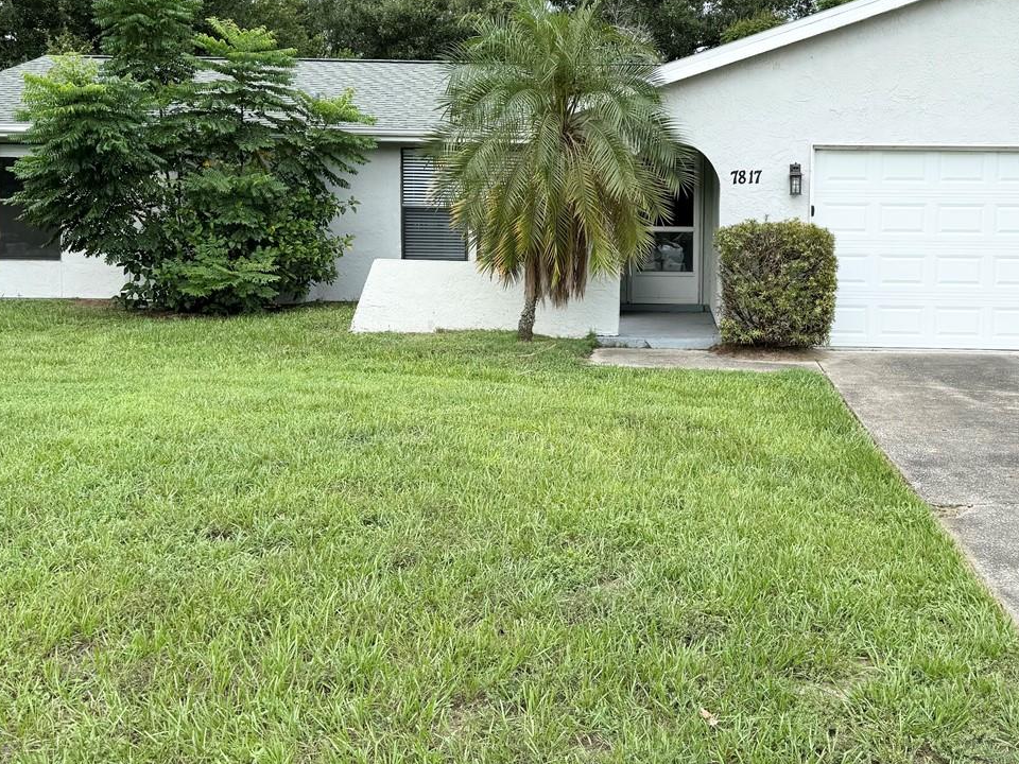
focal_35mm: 40
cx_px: 653
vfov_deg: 35.7
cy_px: 282
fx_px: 1177
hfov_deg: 46.3
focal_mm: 6.76
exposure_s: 1/1261
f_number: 1.78
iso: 80
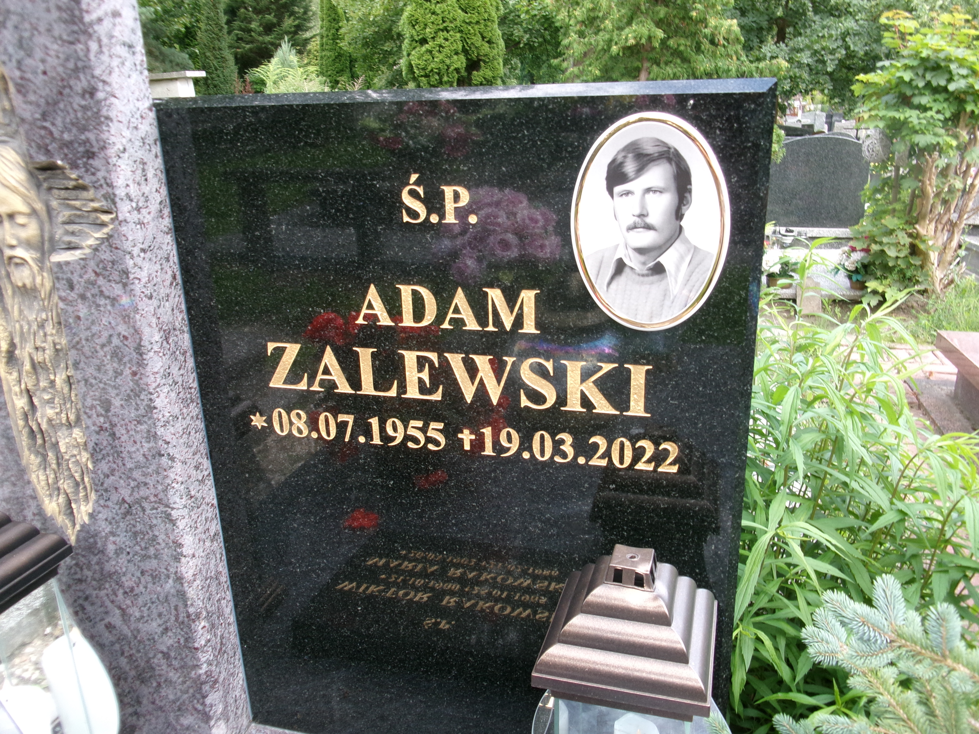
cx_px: 490
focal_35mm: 28
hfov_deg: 63.4
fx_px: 792
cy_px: 367
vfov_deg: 49.7
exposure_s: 1/52
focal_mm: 5.1
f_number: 3.9
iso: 100
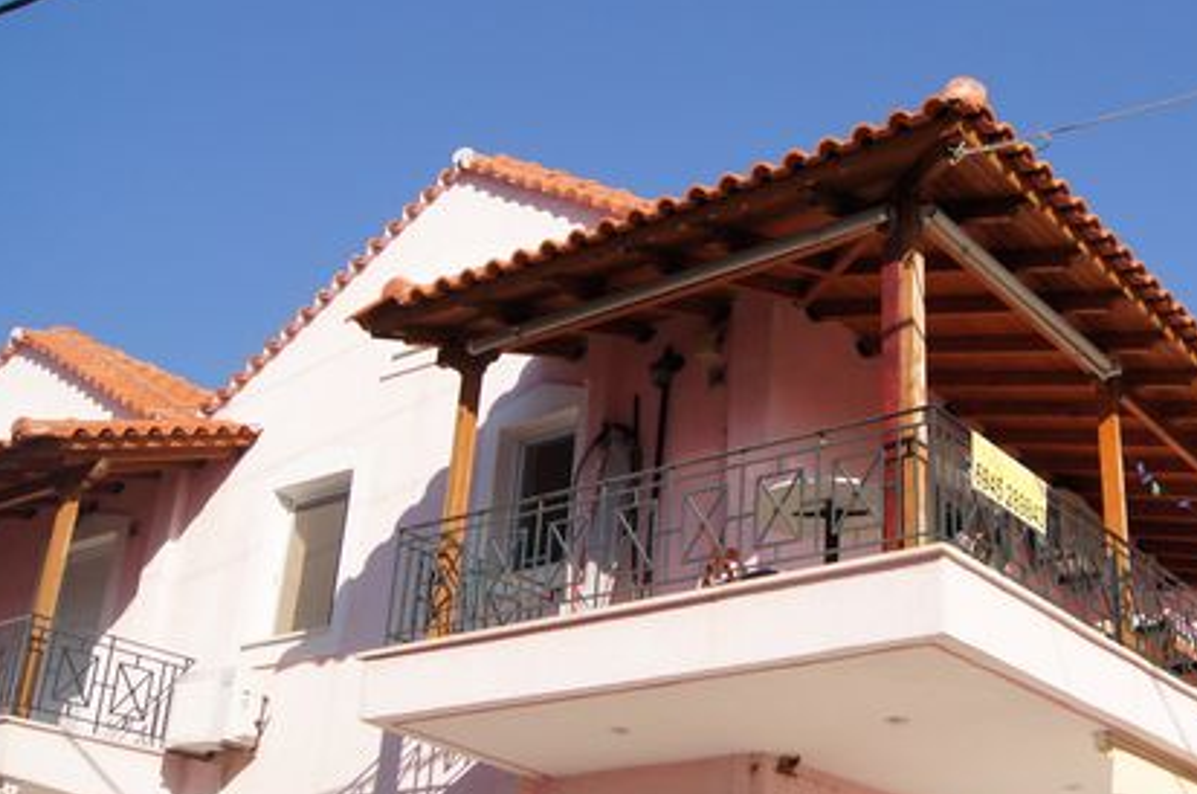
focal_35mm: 48
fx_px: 1594
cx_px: 855
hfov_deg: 40.3
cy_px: 329
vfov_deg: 27.9
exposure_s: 1/4000
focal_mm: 22
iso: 400
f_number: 4.5
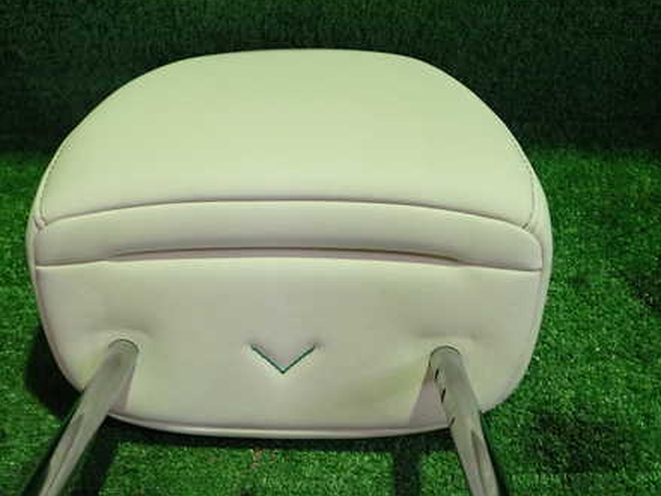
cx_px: 259
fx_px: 783
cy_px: 295
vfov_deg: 35.0
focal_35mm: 41
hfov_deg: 45.5
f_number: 2.3
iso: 400
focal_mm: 5.4
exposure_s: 1/30
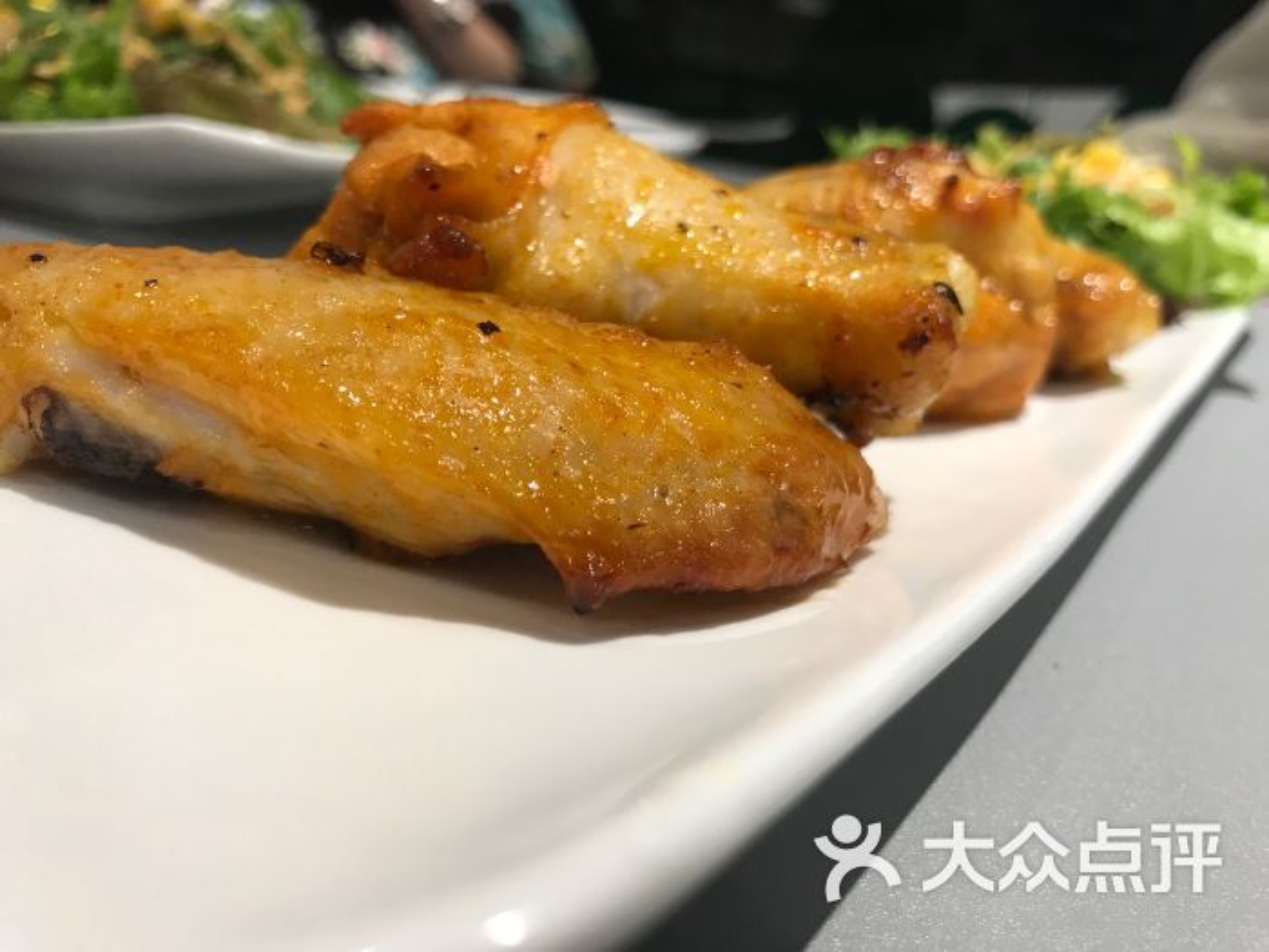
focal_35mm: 28
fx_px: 1026
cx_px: 634
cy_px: 476
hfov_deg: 63.4
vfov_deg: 49.7
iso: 32
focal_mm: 3.99
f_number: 1.8
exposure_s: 1/33
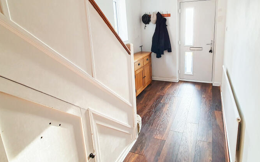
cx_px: 153
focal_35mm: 21
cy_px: 59
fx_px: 149
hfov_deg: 81.5
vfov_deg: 56.4
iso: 125
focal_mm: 1.8
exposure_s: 1/50
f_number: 2.2
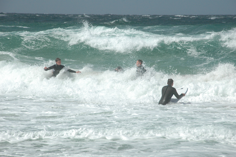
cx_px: 118
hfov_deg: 8.1
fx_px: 1670
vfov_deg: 5.4
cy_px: 78
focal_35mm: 255
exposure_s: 1/2500
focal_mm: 170
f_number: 13
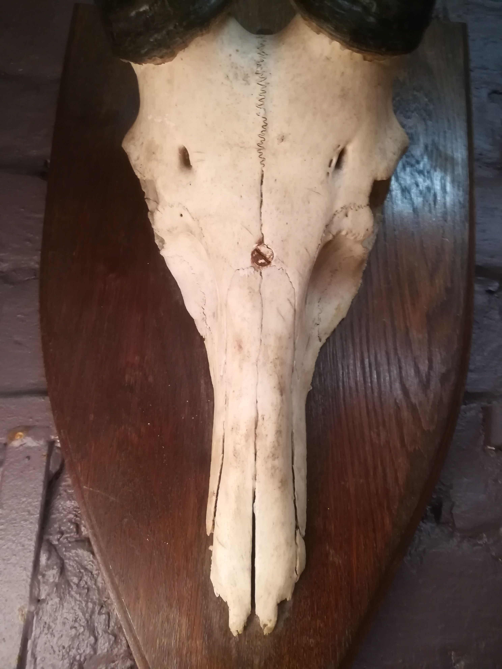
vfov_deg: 67.3
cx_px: 251
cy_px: 334
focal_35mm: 26
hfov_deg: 53.1
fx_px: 503
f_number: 2.2
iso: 500
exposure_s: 1/25
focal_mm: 3.83
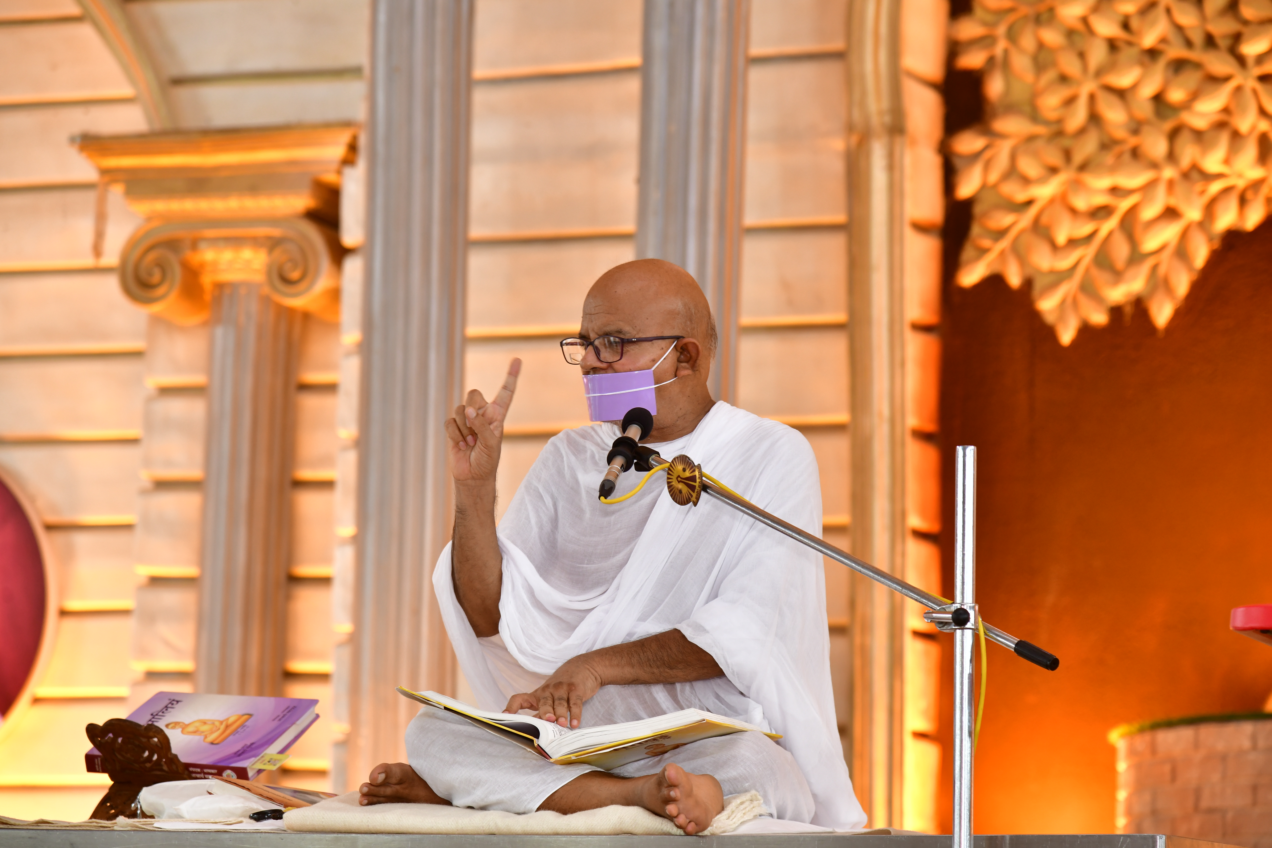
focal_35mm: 120
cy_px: 424
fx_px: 4240
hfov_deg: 17.1
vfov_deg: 11.4
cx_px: 636
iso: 800
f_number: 5.6
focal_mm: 120
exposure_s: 1/125
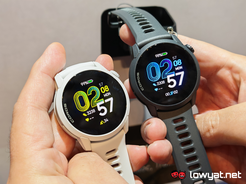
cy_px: 92
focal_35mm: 46
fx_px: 327
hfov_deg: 41.2
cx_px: 123
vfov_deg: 31.5
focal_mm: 5.4
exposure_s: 1/50
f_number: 1.6
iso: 100
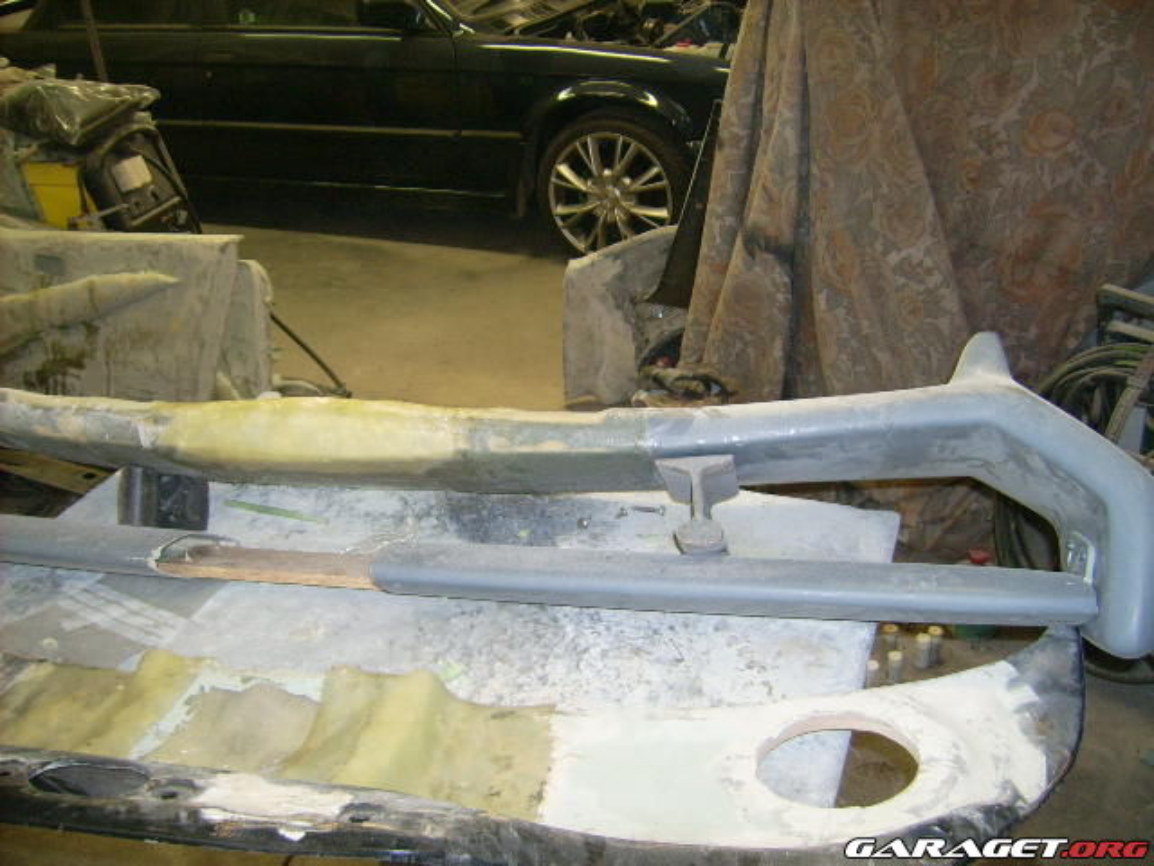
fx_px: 1167
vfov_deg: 40.7
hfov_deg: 52.6
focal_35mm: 35
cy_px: 433
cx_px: 577
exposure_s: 1/60
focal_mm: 5.95
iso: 100
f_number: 2.8
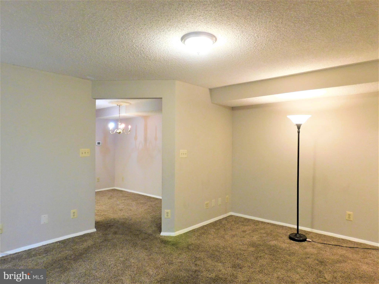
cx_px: 190
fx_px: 252
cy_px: 142
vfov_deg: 58.9
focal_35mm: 23
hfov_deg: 73.9
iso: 400
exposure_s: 1/25
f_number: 3
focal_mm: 4
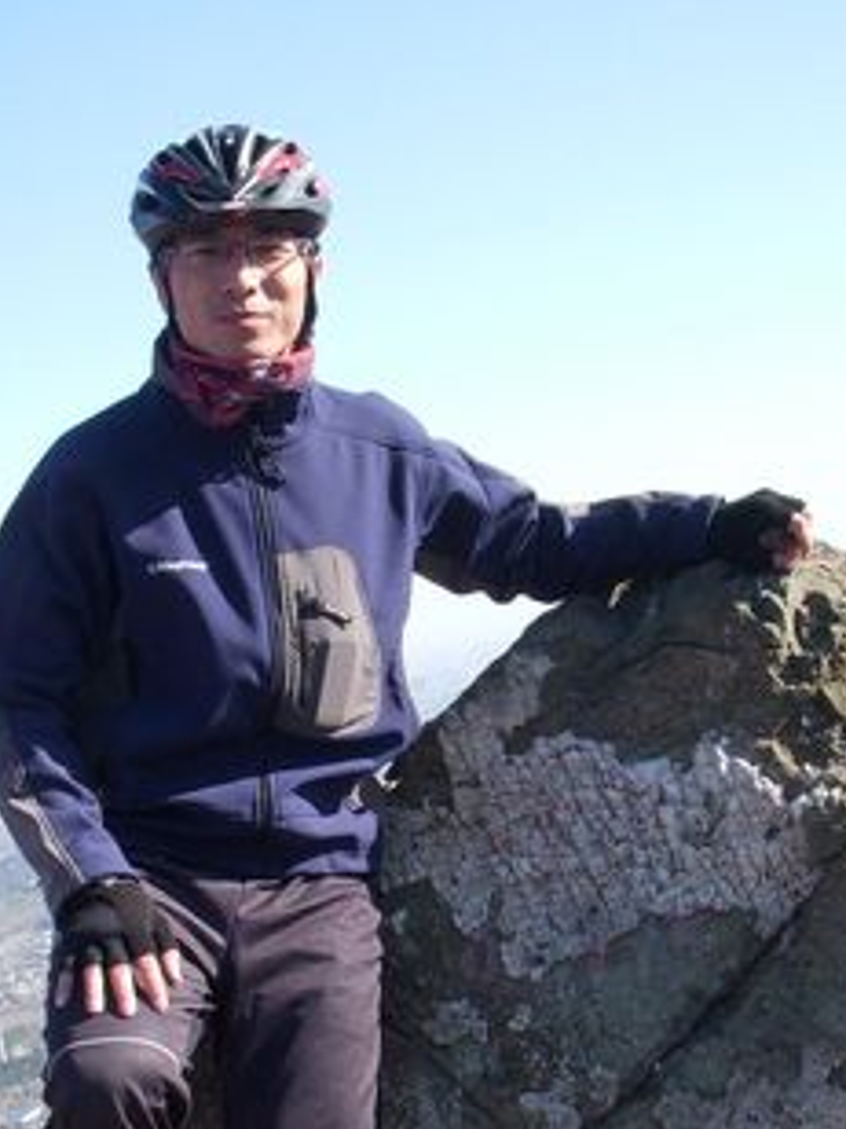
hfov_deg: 19.9
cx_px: 319
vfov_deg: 26.1
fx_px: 2411
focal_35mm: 74
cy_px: 799
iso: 100
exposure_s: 1/500
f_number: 3.3
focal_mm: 6.3
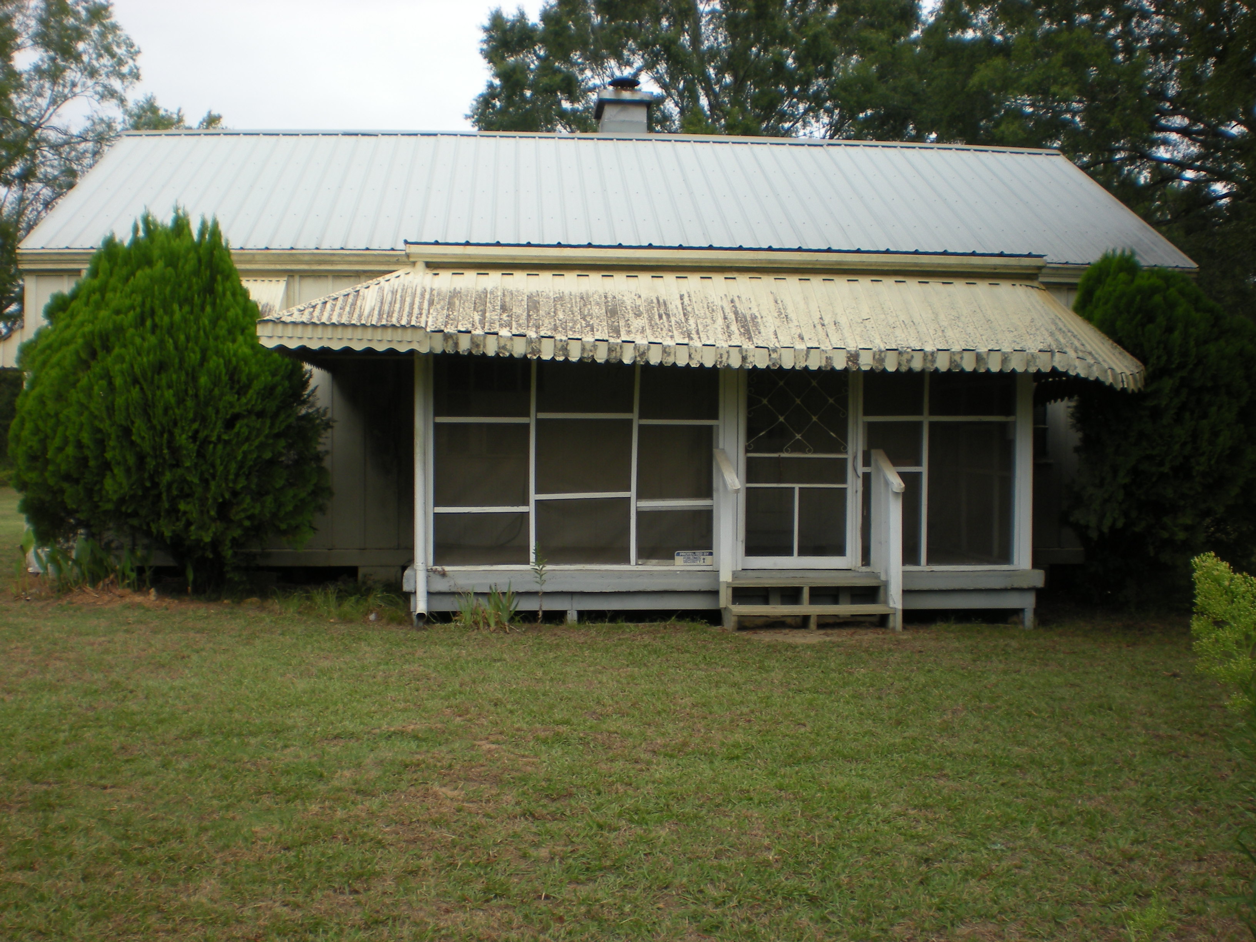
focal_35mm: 38
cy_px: 471
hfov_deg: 49.0
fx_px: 1379
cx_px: 628
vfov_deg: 37.7
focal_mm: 6.3
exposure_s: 1/214
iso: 64
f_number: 4.6
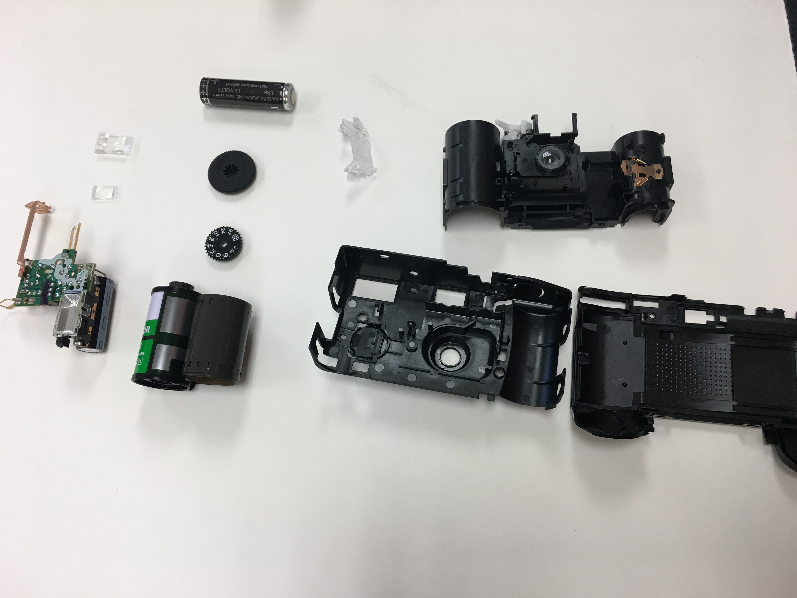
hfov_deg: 61.7
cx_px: 398
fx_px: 668
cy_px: 299
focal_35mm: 29
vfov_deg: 48.2
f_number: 2.2
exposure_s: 1/30
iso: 32
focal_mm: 4.15
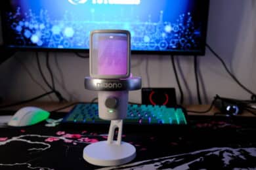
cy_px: 85
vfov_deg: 35.9
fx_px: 263
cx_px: 128
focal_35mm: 37
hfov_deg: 51.9
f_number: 3.5
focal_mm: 24.8
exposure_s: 1/80
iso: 3200
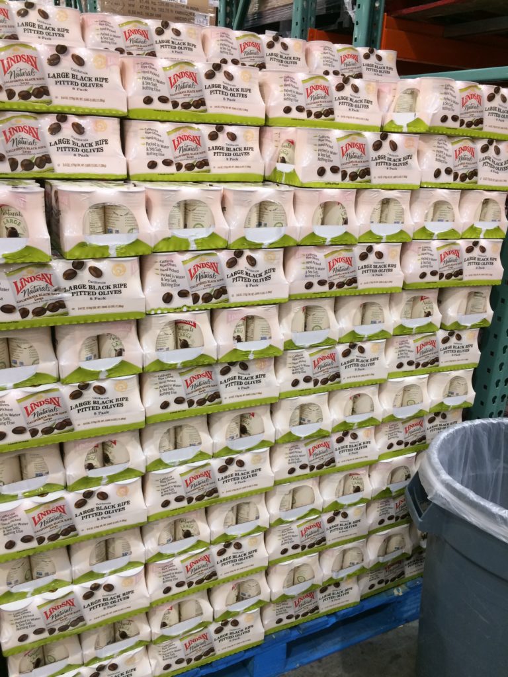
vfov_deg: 61.7
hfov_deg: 48.2
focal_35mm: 29
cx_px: 254
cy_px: 338
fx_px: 567
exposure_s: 1/30
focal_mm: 4.15
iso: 64
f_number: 2.2
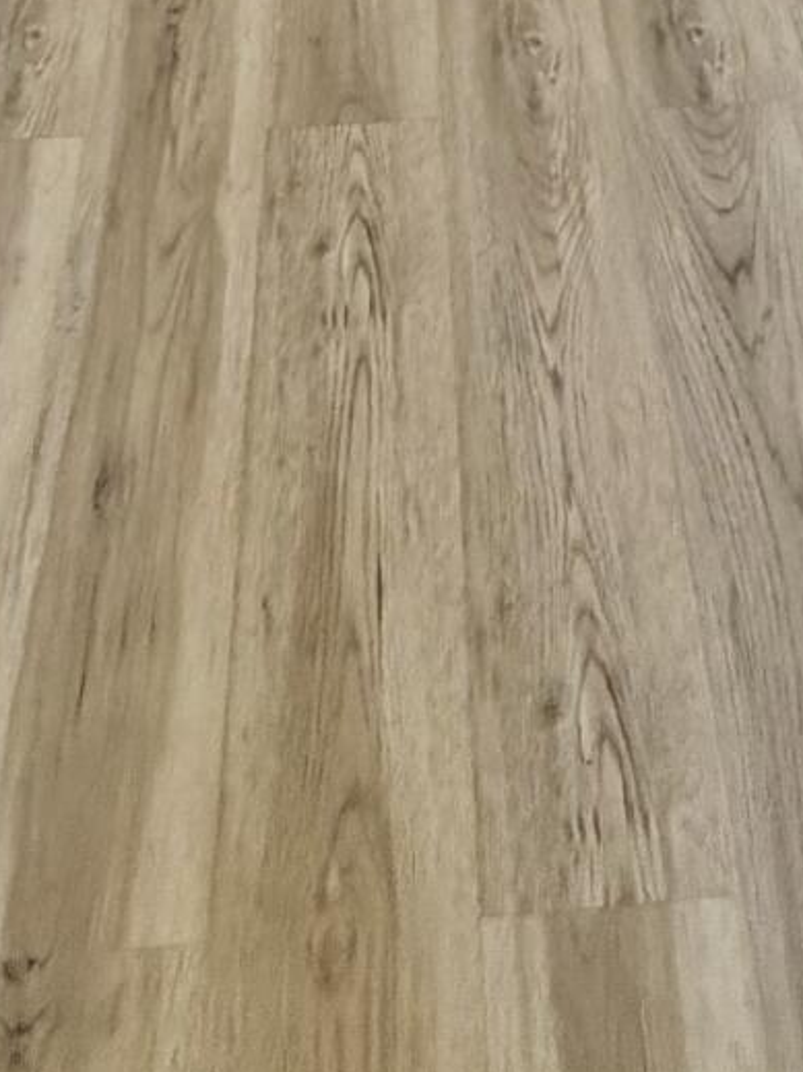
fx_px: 1671
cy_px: -967
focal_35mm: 54
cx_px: 500
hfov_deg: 26.9
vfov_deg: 20.6
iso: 320
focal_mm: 2.22
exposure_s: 1/60
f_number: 2.2
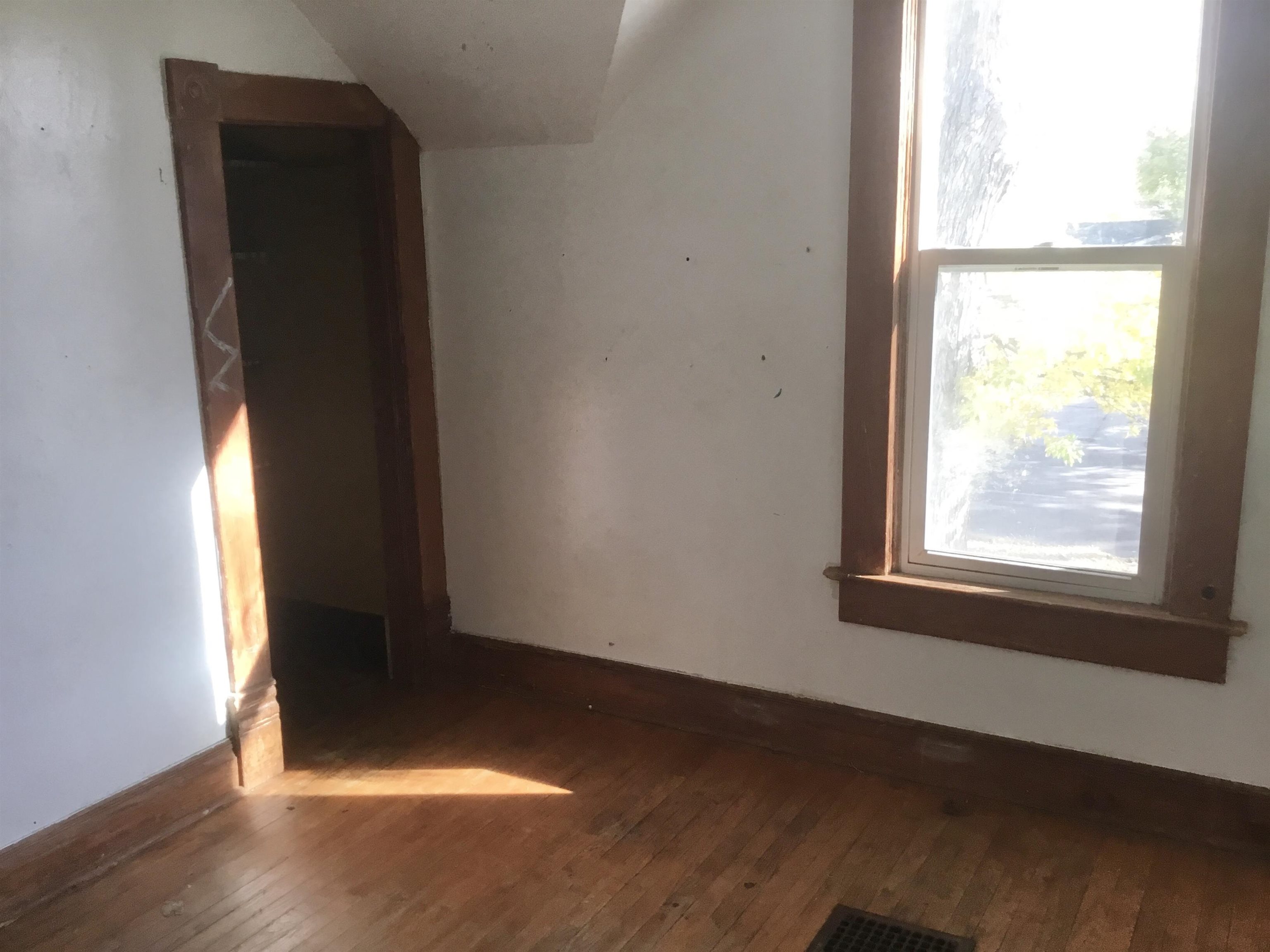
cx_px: 635
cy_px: 476
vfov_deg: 45.4
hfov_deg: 58.4
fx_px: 1137
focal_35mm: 31
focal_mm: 3.3
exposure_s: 1/40
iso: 32
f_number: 2.4
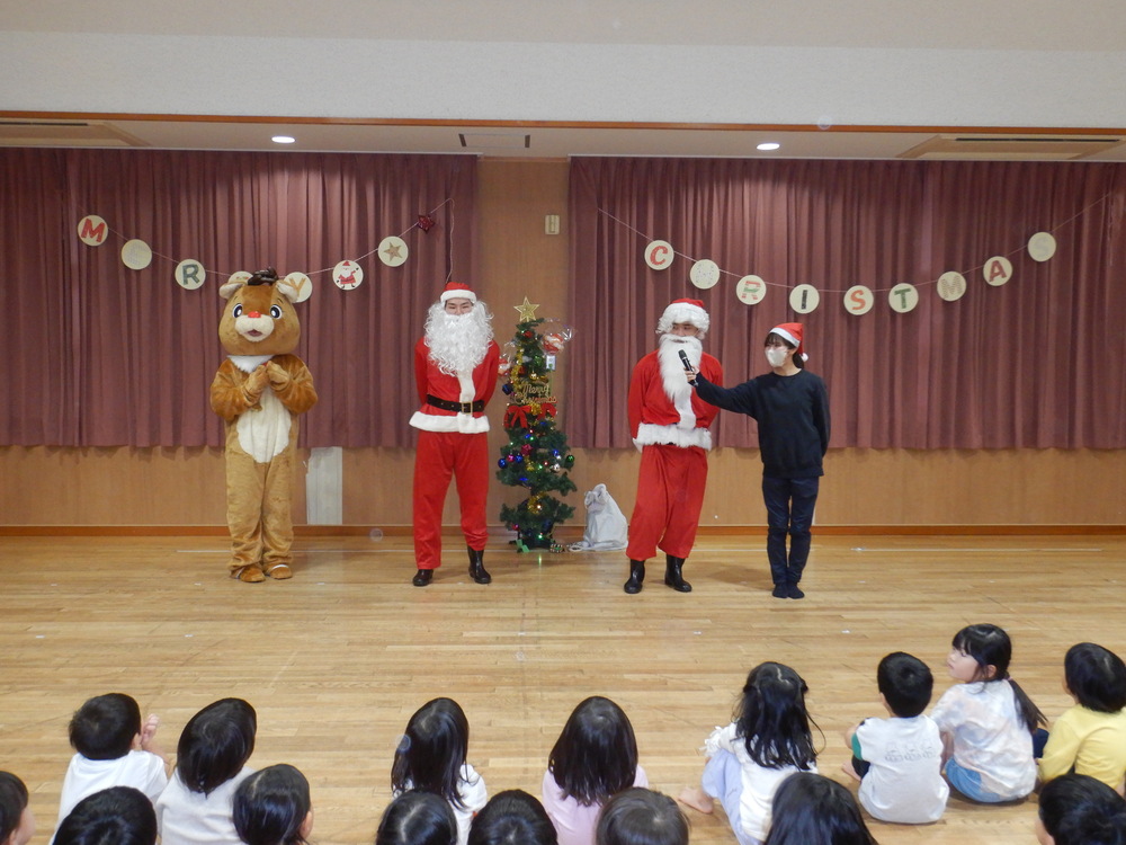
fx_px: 1008
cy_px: 422
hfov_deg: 58.4
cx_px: 563
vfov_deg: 45.4
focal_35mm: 31
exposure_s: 1/30
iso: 500
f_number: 4.2
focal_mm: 5.6
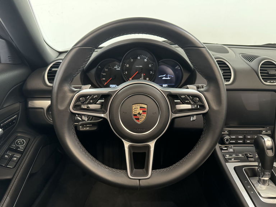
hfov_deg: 71.6
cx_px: 138
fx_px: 191
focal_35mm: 24
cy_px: 104
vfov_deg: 56.8
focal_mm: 6.76
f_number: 1.78
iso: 800
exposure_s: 1/57
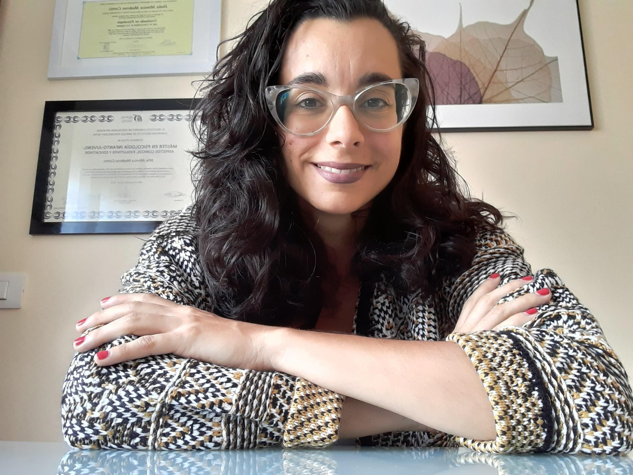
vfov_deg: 44.2
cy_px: 238
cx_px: 316
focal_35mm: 32
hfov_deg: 56.8
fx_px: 585
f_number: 2
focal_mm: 2.66
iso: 160
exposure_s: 1/50
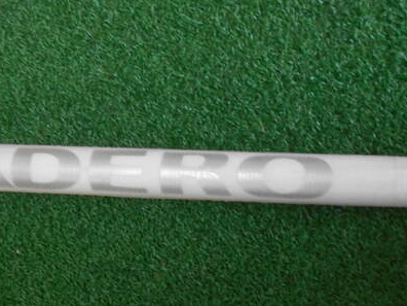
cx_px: 118
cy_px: 179
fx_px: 494
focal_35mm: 42
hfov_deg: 43.8
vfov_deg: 34.3
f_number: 3.2
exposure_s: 1/30
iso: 160
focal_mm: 4.6
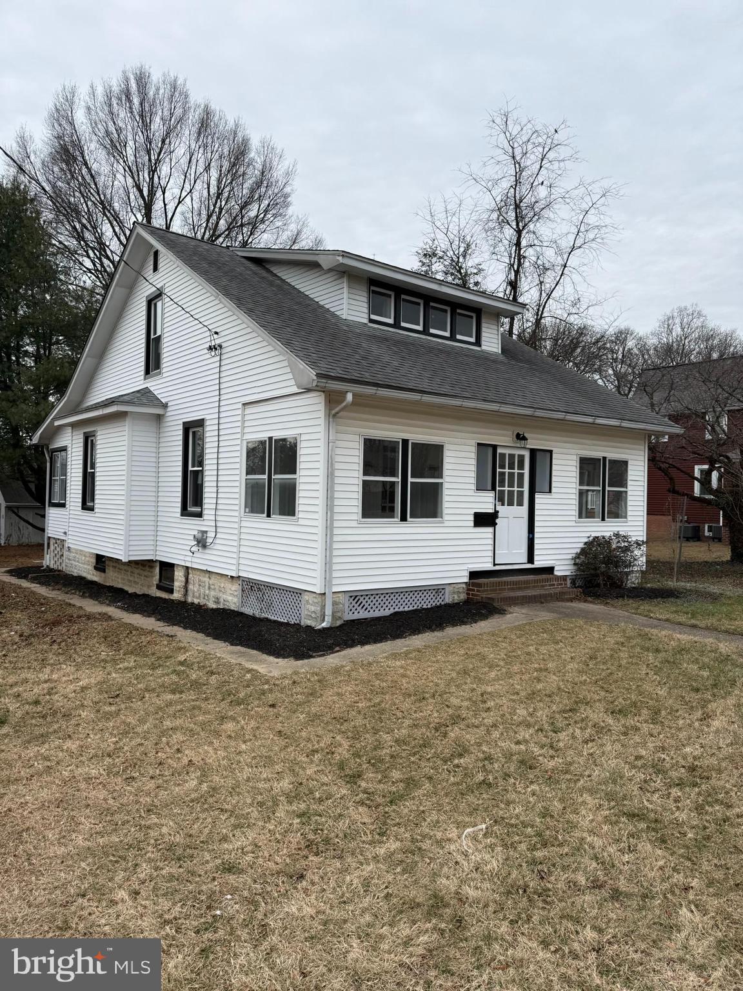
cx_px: 372
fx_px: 687
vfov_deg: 71.6
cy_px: 496
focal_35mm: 24
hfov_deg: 56.8
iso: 80
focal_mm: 6.76
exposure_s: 1/1949
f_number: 1.78
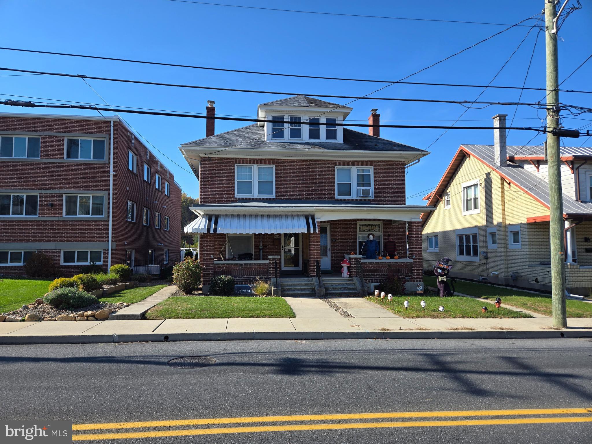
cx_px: 296
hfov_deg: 73.9
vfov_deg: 58.9
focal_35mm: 23
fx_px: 393
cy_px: 222
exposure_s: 1/1365
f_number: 1.8
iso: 25
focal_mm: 5.4
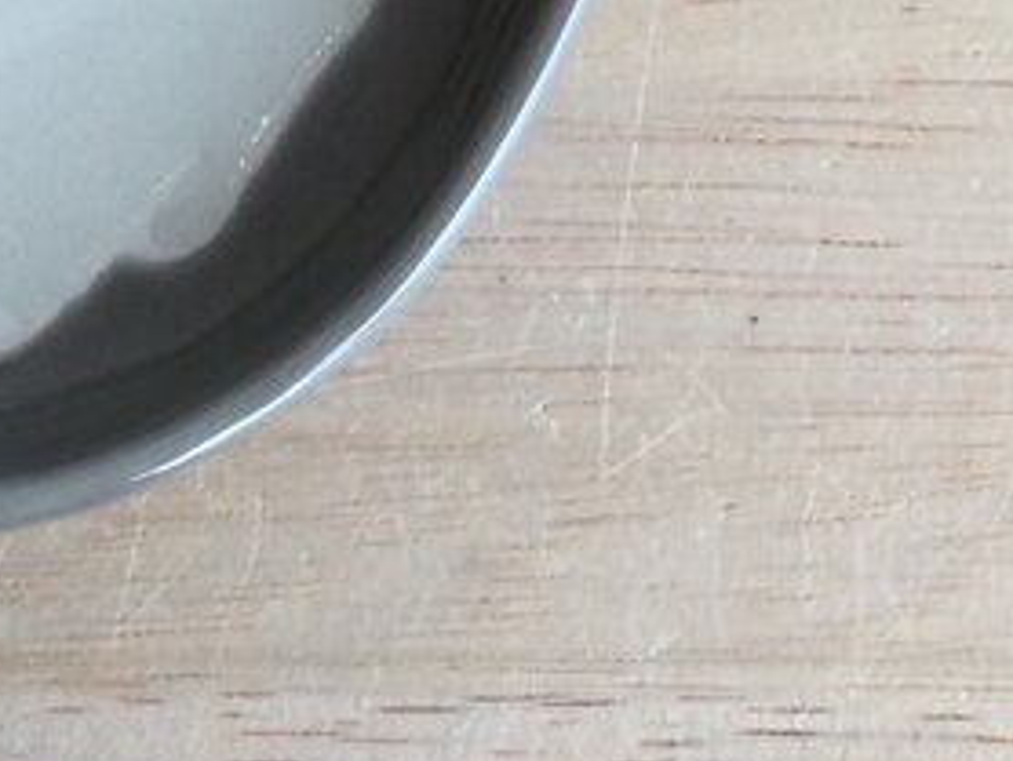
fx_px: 2607
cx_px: 505
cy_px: -295
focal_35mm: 89
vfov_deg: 15.6
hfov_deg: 22.0
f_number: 2.2
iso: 80
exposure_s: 1/30
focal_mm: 4.15
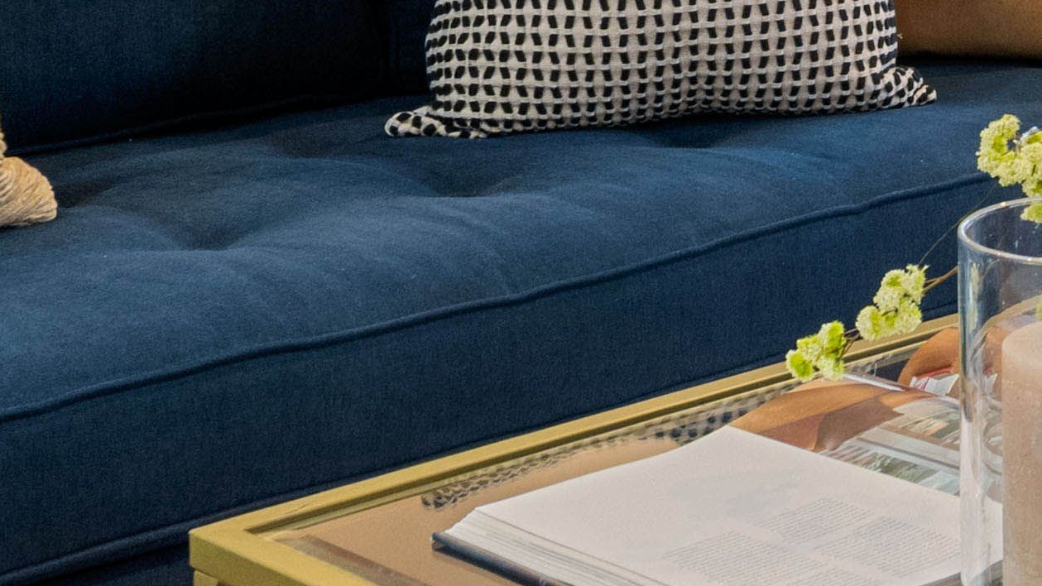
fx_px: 2941
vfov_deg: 10.5
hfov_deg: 19.1
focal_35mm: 106
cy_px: -566
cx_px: 1212
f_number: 8
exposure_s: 1/3
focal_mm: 15.5
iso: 400
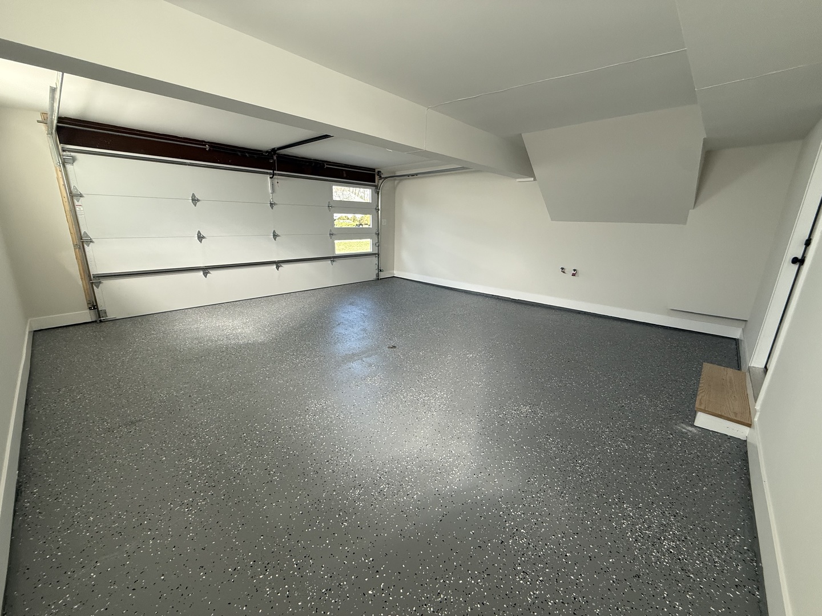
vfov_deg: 85.7
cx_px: 411
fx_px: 332
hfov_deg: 102.1
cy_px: 308
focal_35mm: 14
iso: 160
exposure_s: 1/120
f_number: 2.2
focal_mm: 2.22
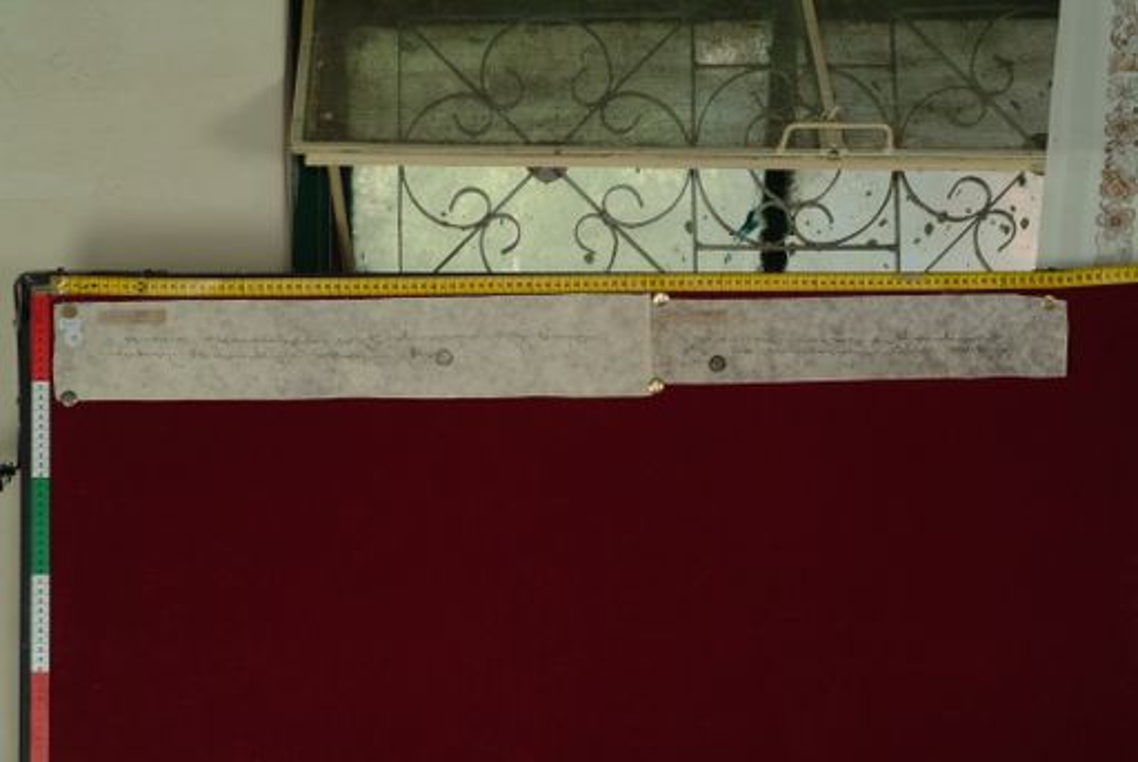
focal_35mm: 88
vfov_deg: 15.5
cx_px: 569
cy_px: 381
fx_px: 2802
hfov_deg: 23.0
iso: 160
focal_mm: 59
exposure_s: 1/20
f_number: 13
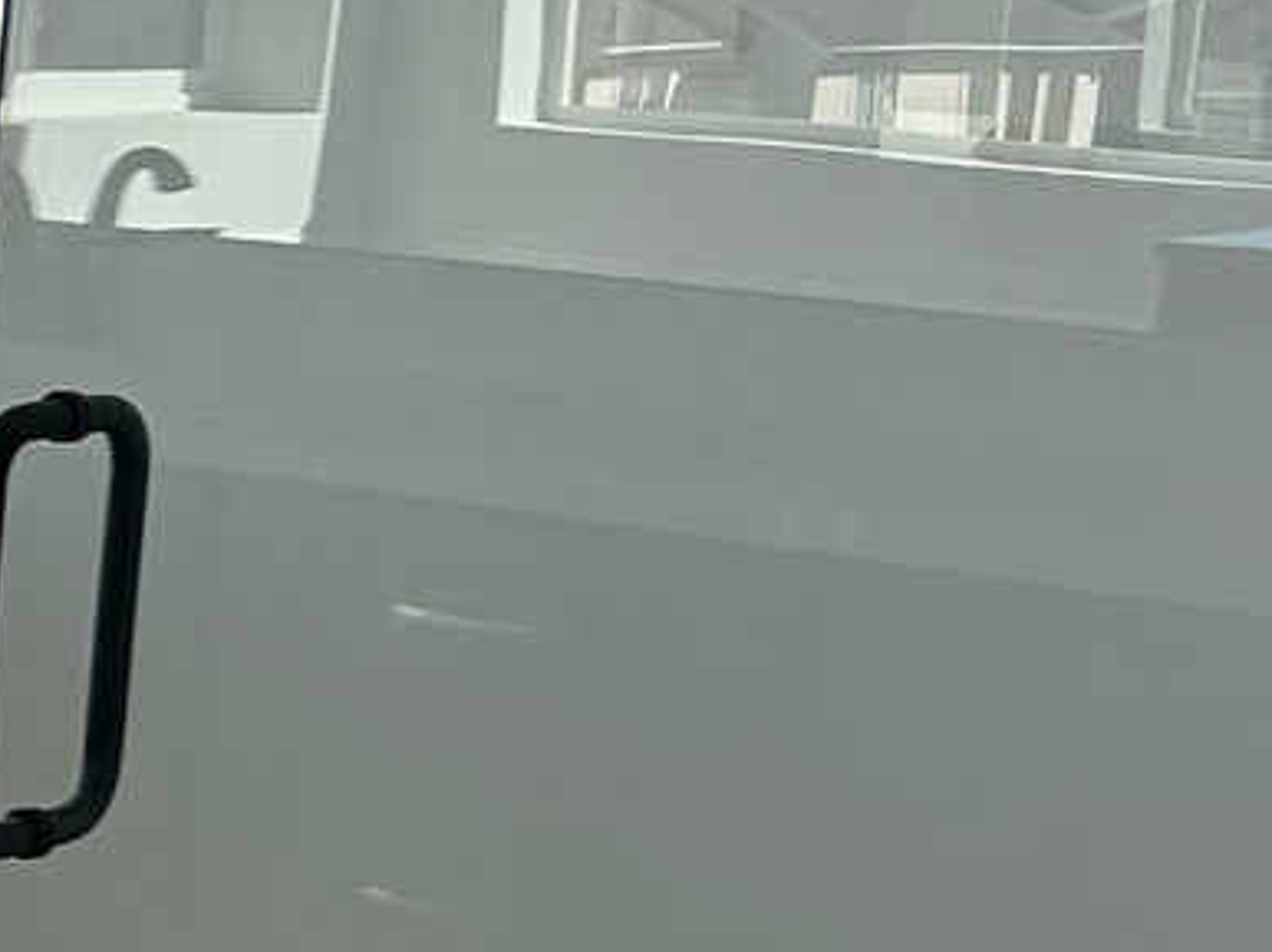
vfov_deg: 10.7
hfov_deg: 11.9
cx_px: -1677
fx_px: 5068
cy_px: 537
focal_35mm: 138
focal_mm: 5.7
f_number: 1.5
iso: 50
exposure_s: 1/1159
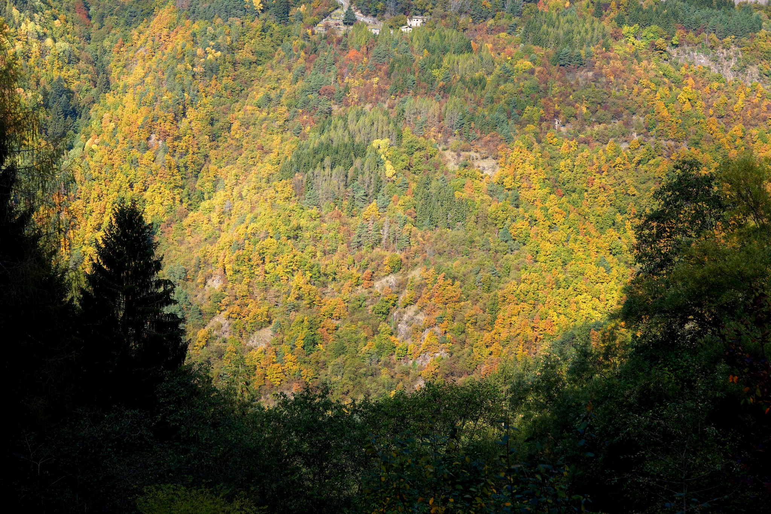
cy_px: 257
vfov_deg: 22.6
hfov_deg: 33.4
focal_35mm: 60
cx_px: 386
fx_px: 1285
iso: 200
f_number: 9
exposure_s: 1/320
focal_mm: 40
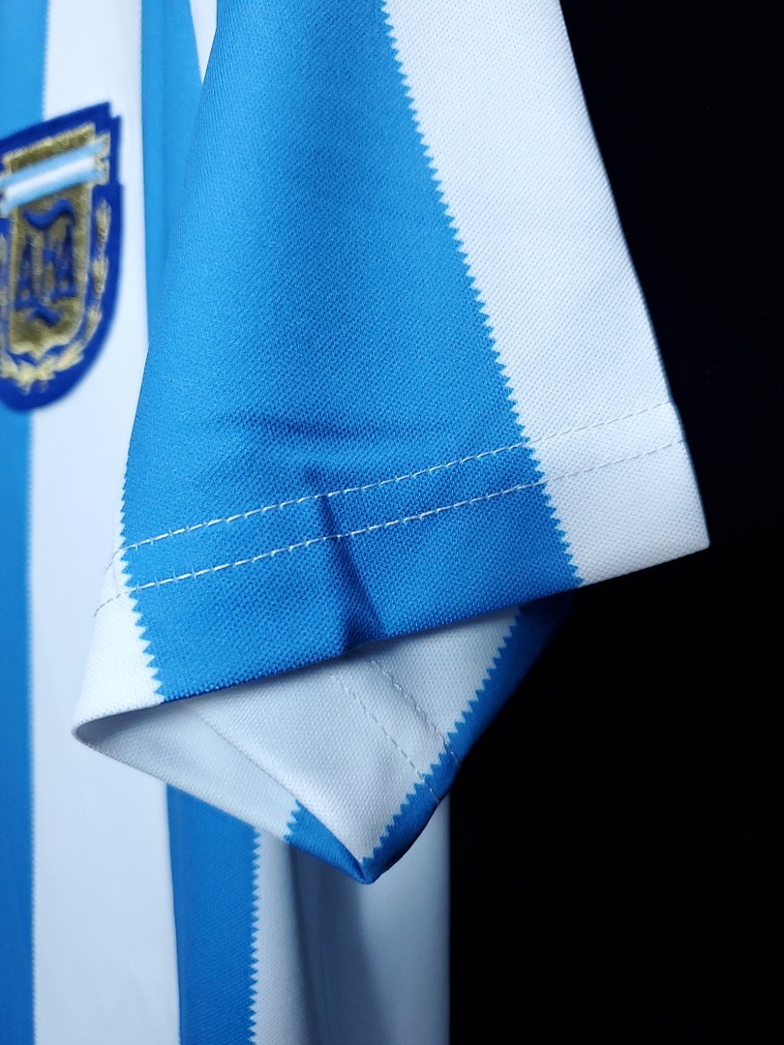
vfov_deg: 67.3
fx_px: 785
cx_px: 392
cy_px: 522
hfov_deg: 53.1
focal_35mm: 26
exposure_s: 1/30
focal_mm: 4.3
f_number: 1.5
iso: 200
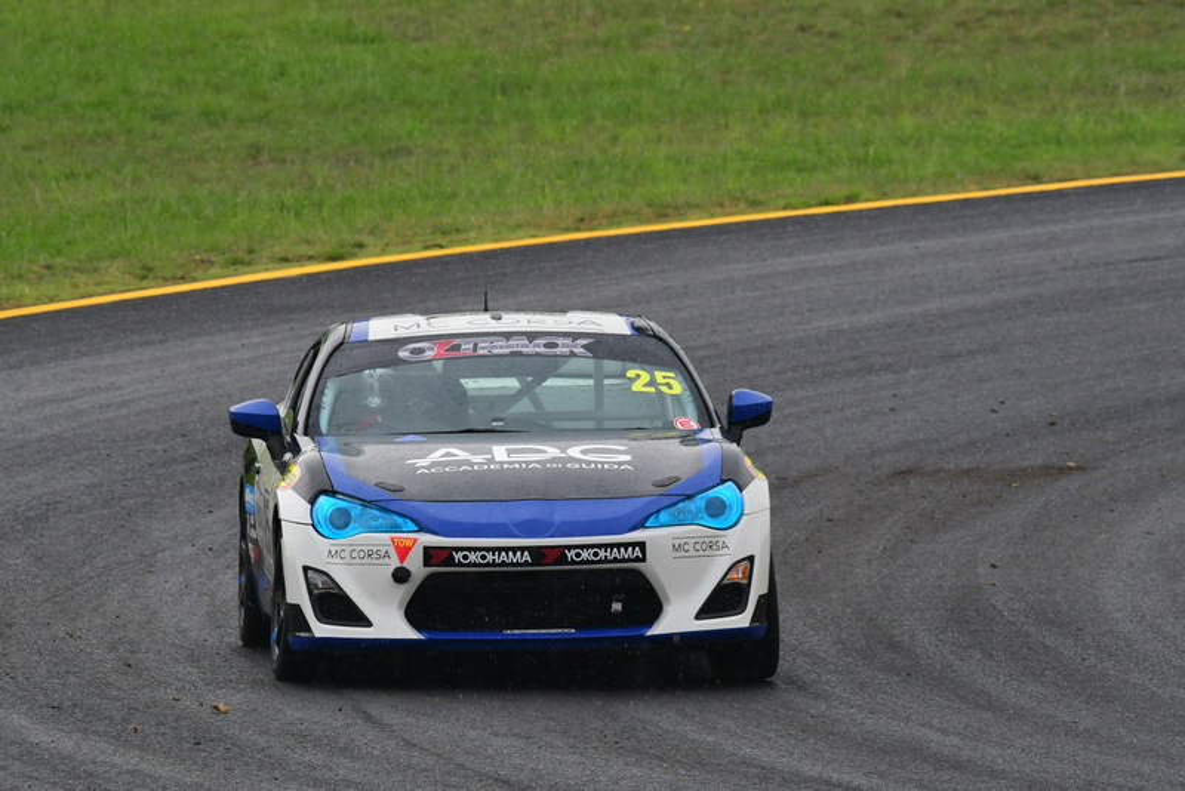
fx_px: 19756
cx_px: 592
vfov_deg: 2.3
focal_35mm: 600
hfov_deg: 3.4
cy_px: 396
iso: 1000
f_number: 11
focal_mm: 400
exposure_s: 1/640
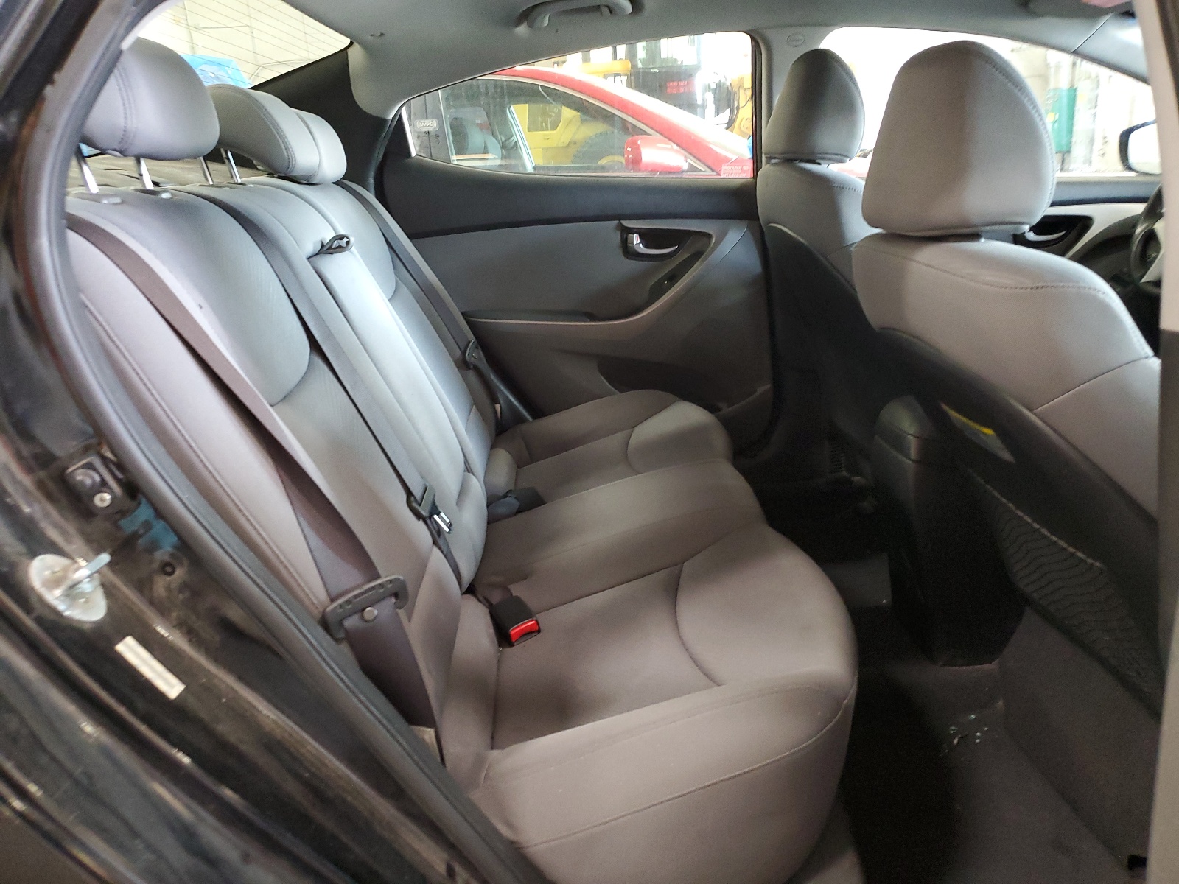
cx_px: 590
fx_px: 886
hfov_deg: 67.3
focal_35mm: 26
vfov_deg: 53.1
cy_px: 442
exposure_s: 1/20
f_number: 1.5
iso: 293
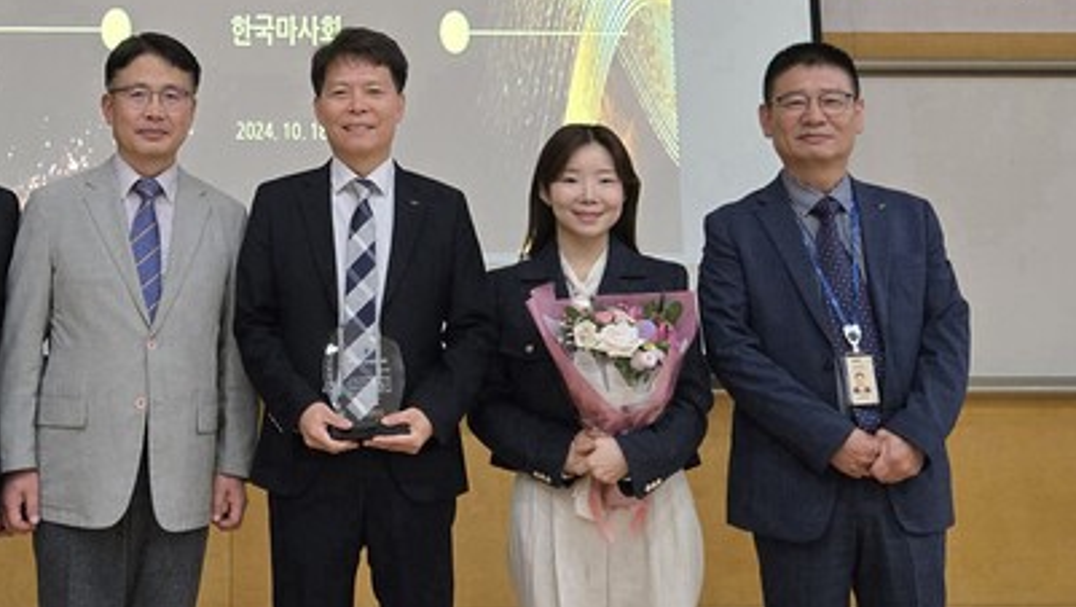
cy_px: 91
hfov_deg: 40.2
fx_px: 1427
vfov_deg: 23.5
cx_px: 274
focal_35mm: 50
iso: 800
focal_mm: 5.4
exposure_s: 1/120
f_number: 1.8
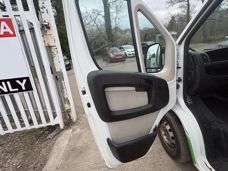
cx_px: 119
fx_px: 112
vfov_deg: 74.3
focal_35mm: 17
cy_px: 73
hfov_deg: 91.0
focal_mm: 2.22
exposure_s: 1/453
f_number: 2.2
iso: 40
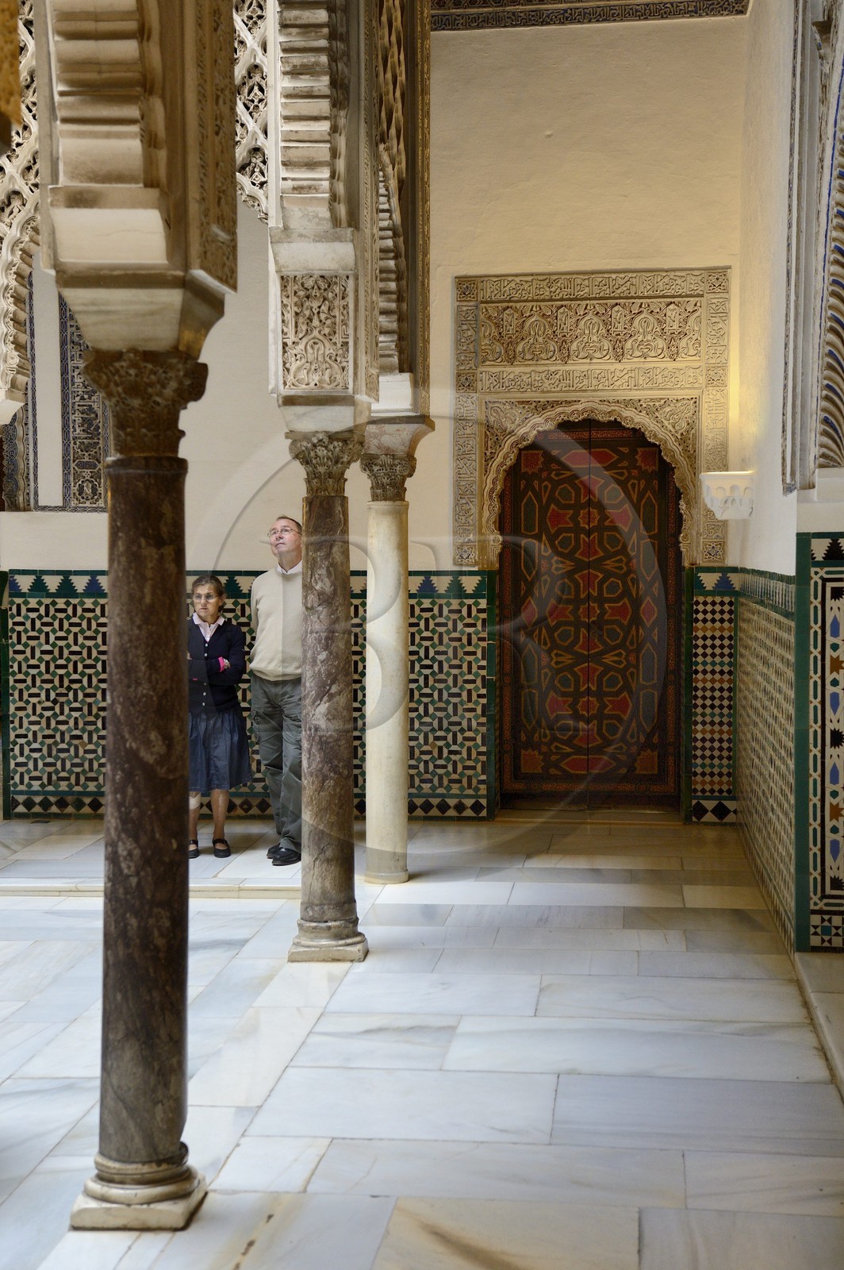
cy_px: 635
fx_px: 1937
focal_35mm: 55
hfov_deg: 24.6
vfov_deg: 36.3
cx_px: 422
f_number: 5
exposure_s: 1/30
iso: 1600
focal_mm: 55
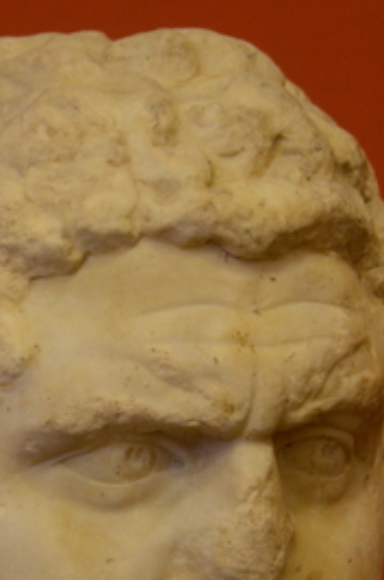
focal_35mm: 194
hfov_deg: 7.0
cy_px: 465
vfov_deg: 10.6
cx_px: 111
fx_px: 3116
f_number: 4.8
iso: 1250
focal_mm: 52
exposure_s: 1/6
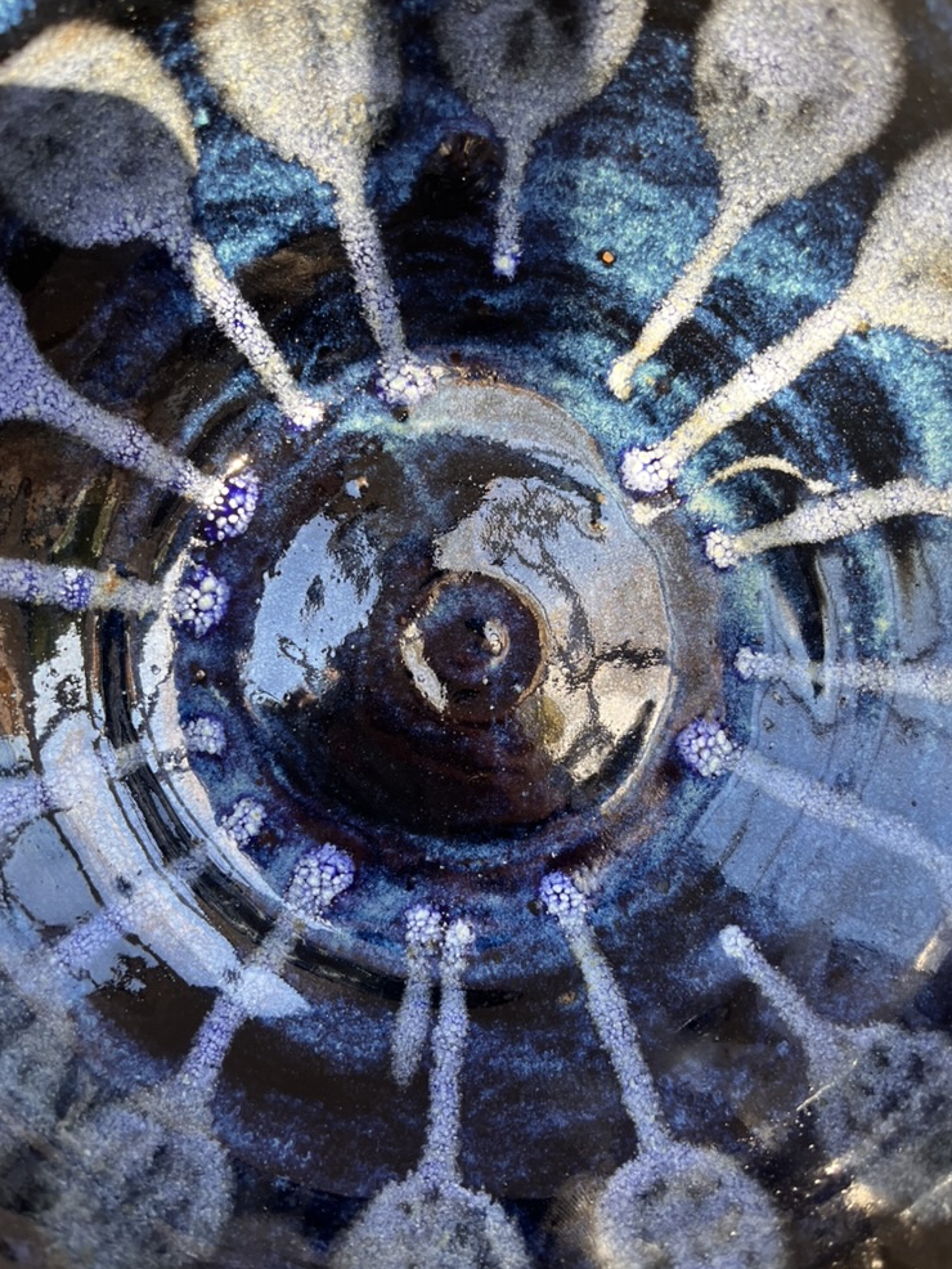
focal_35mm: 27
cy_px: 649
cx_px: 481
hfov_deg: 51.4
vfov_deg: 65.3
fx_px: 990
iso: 125
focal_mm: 5.1
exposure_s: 1/121
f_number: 1.6
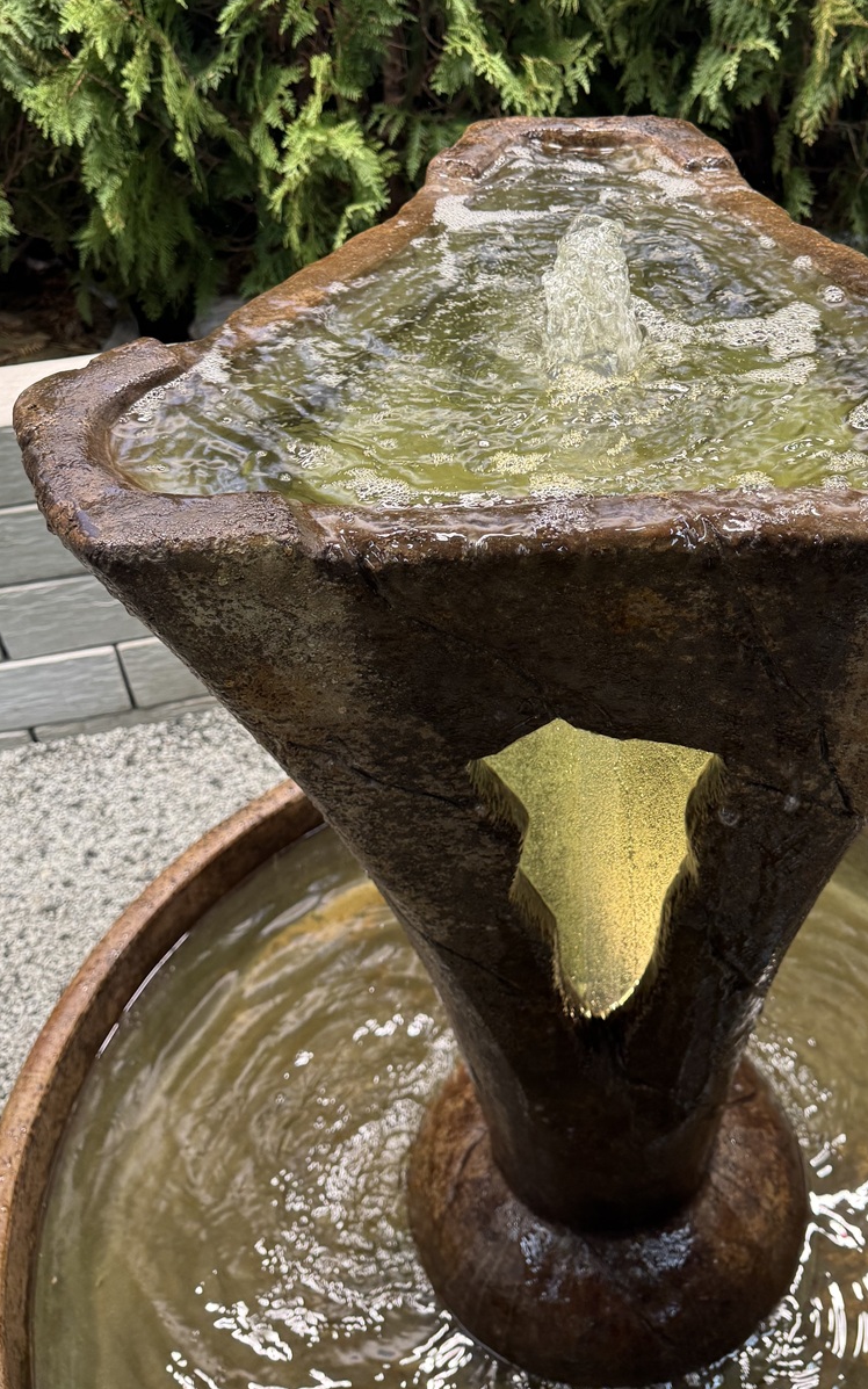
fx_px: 1287
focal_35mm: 34
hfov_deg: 36.9
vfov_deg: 56.5
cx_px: 584
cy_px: 593
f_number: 1.78
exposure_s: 1/60
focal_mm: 6.76
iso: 125
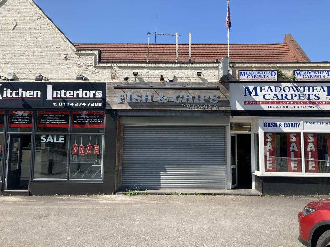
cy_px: 124
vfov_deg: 49.7
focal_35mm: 28
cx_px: 165
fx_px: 267
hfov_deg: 63.4
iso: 20
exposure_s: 1/1412
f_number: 1.8
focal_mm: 3.99
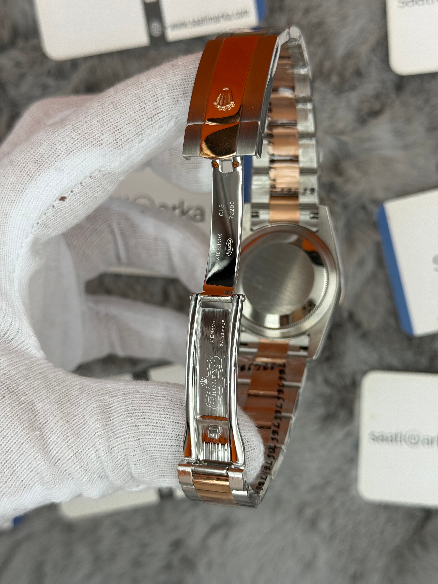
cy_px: 292
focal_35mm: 48
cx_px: 219
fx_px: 810
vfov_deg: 39.7
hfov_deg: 30.3
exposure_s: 1/855
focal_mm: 6.76
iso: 64
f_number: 1.78
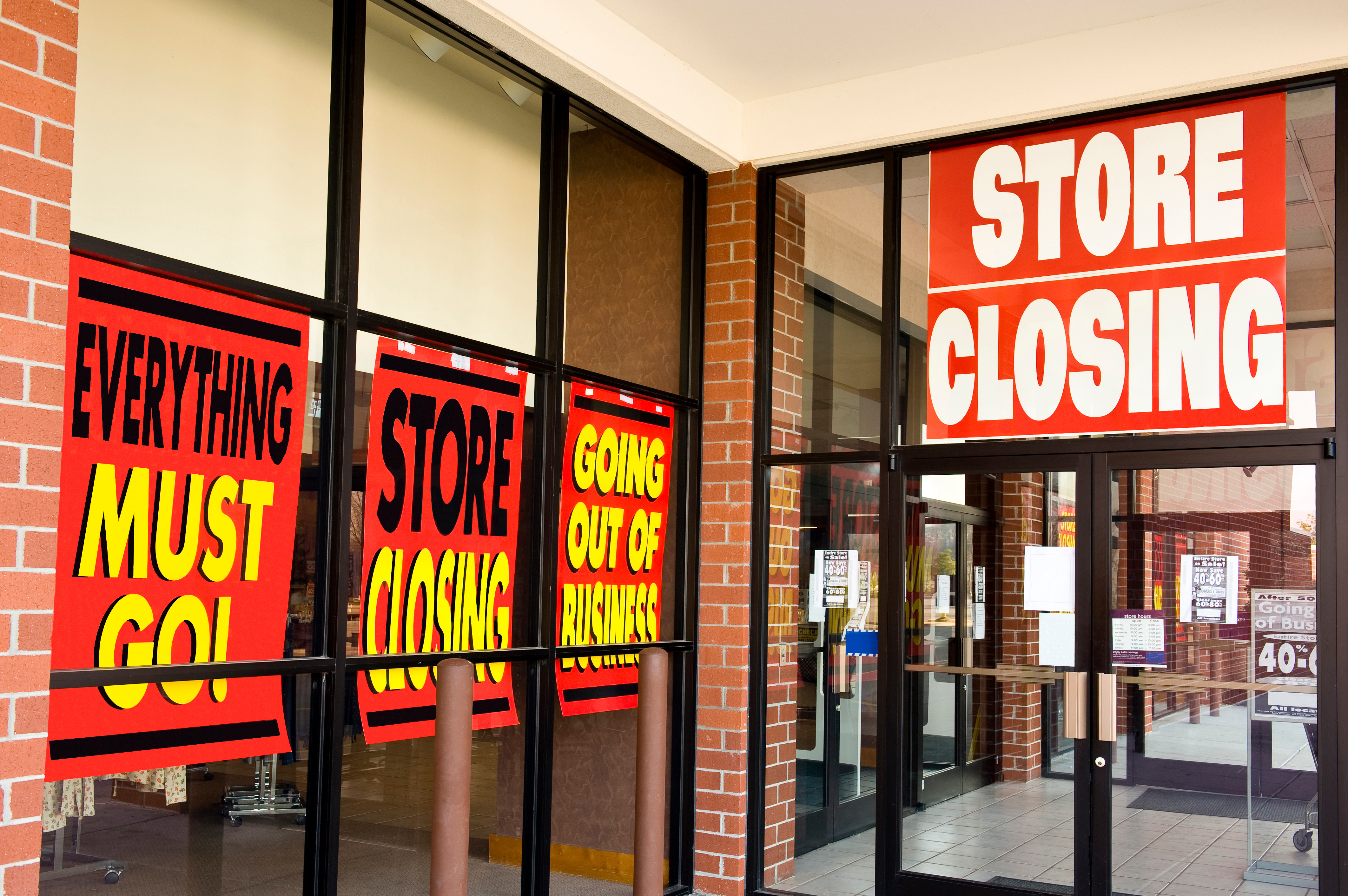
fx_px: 1309
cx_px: 674
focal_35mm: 35
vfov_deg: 37.8
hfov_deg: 54.5
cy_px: 448
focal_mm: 35
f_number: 8
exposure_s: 1/8
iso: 200
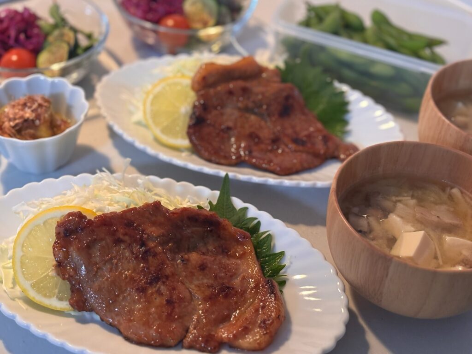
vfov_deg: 28.0
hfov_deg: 36.8
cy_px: 177
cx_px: 236
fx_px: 709
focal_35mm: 52
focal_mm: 5.96
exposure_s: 1/40
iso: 250
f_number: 1.6
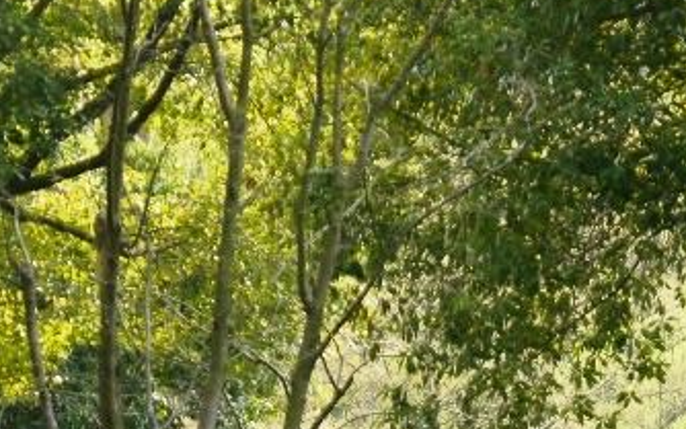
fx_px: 4133
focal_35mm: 221
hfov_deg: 9.4
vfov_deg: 5.9
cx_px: 703
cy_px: 560
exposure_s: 1/80
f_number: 5.2
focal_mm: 34
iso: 250
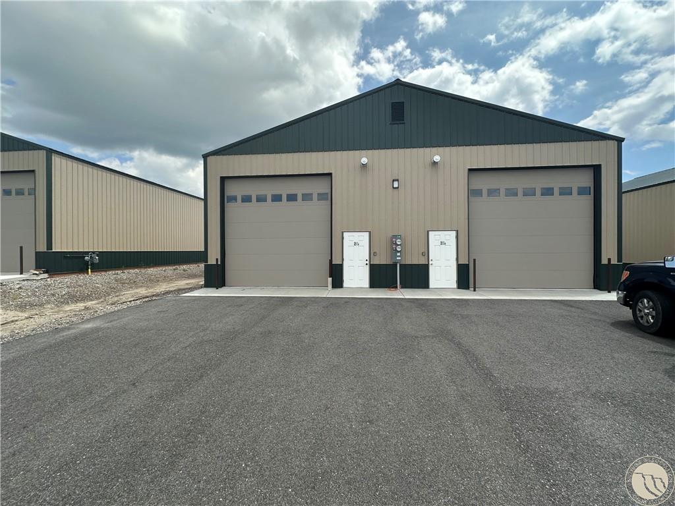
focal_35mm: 14
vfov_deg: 85.7
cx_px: 338
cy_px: 253
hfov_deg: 102.1
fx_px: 273
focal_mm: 2.22
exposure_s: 1/1689
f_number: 2.2
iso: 40
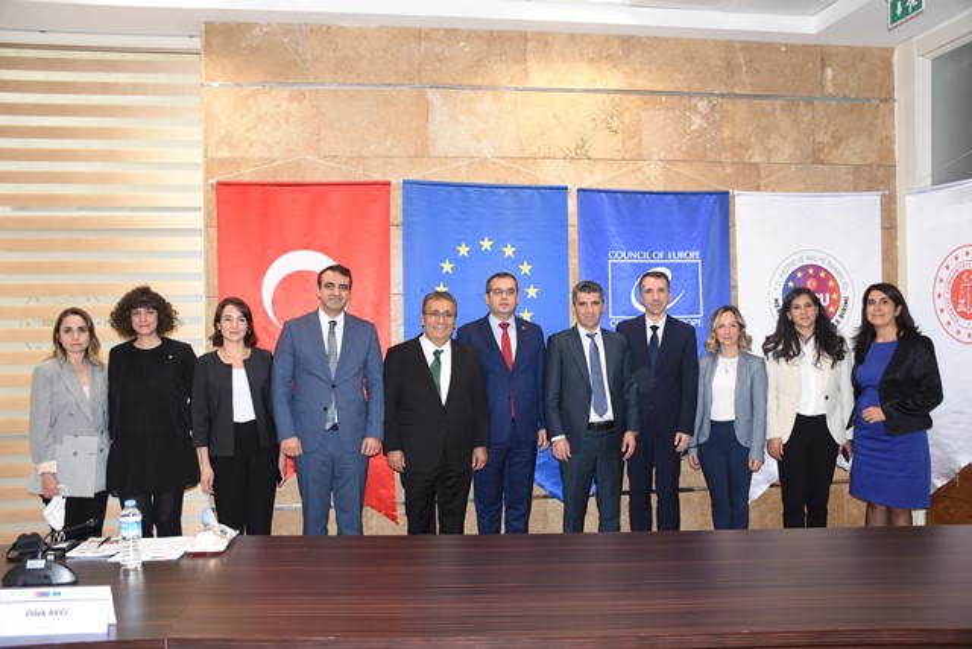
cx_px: 486
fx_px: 891
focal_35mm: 33
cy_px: 324
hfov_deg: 57.2
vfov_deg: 40.0
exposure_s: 1/60
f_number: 4.5
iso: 500
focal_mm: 22
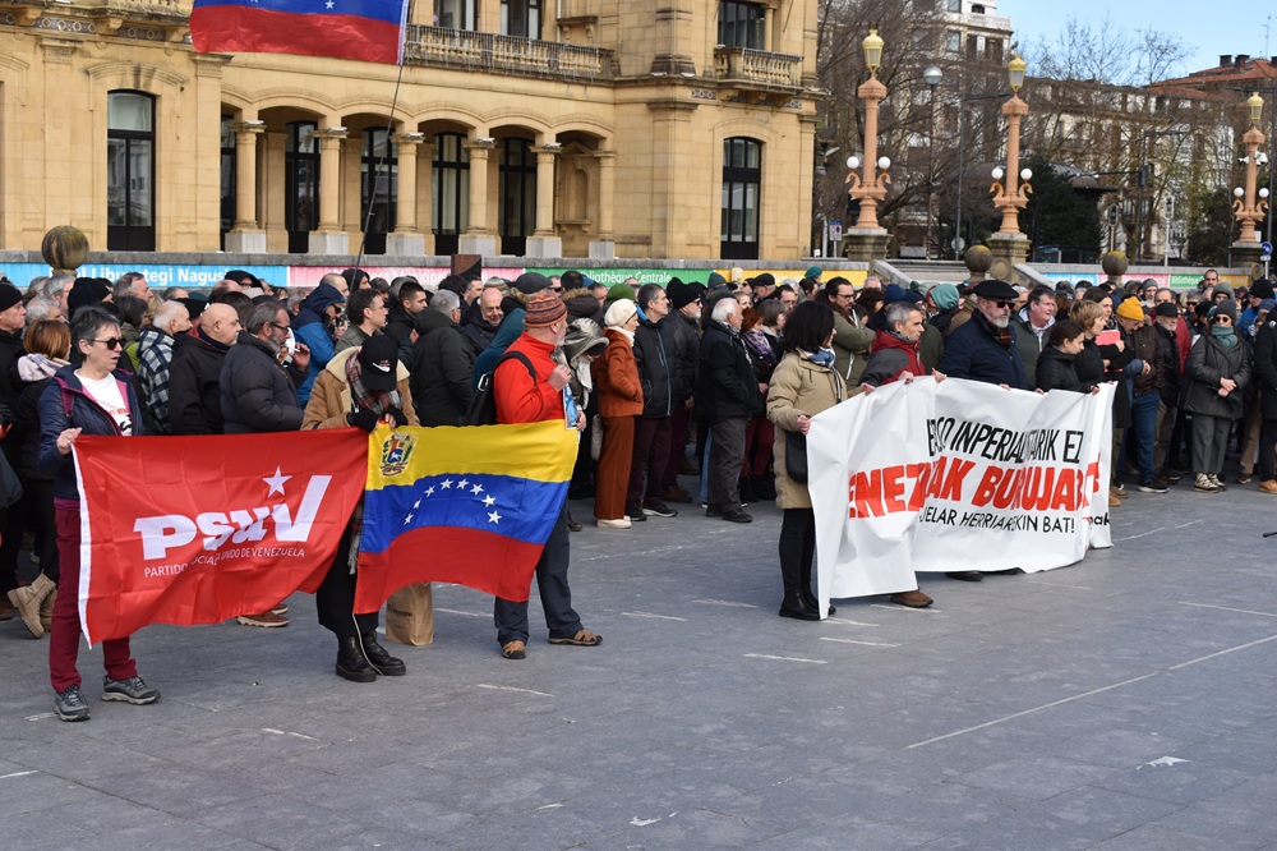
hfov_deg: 36.9
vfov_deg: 25.0
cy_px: 426
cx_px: 638
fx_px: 1915
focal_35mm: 54
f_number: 8
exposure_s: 1/250
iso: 160
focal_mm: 36
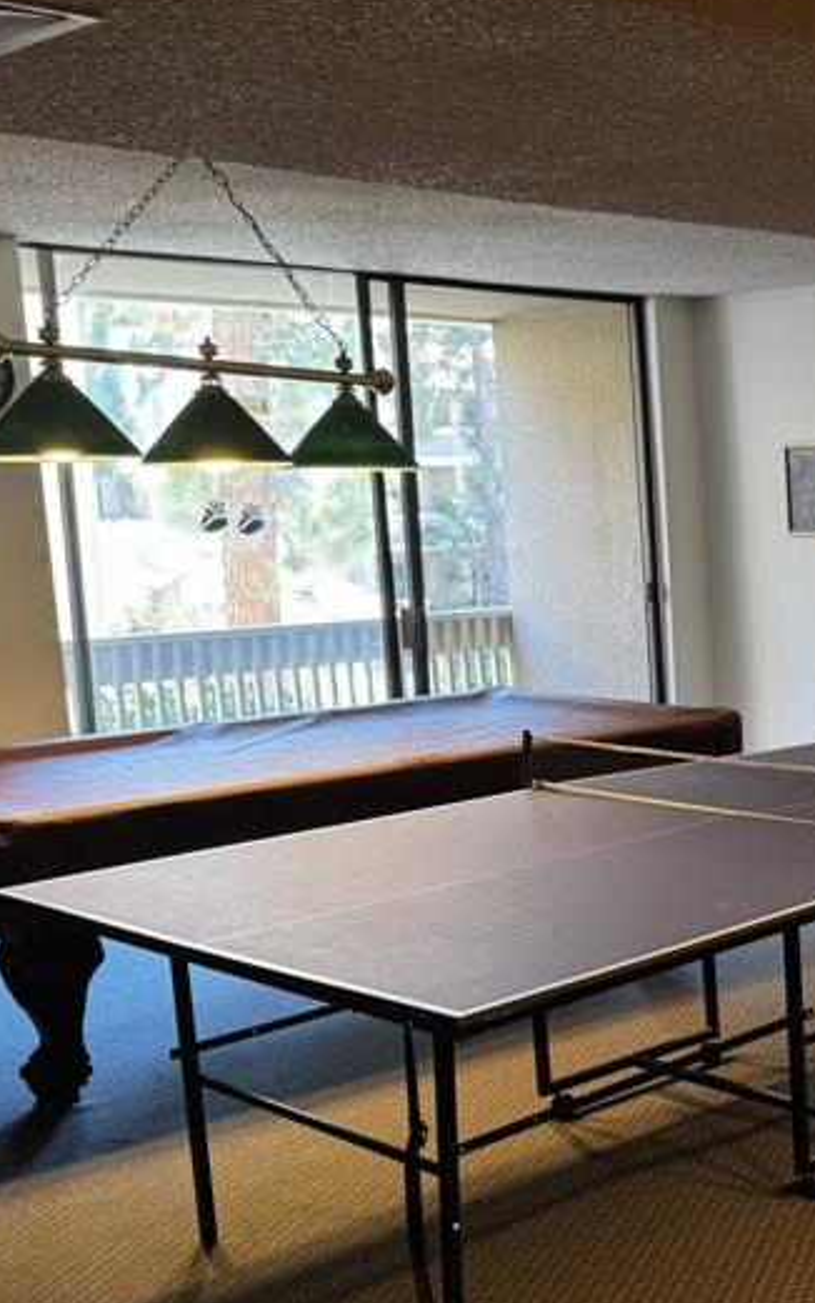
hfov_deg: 24.2
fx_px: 1775
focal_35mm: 50
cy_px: 803
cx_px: 892
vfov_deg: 40.1
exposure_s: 1/60
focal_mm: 6.76
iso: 250
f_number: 1.78
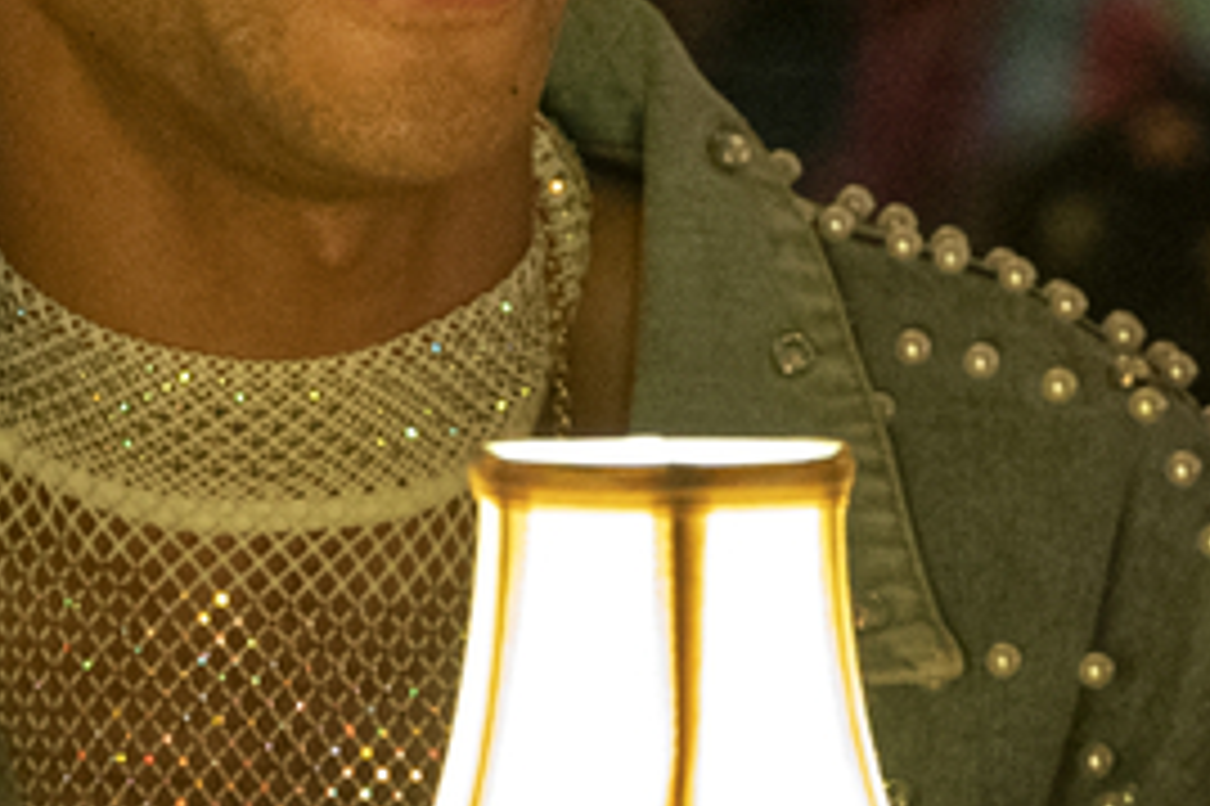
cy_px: 914
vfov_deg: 1.5
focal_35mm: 932
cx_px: 706
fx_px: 31305
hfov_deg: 2.2
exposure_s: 1/100
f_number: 4
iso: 4000
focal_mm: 158
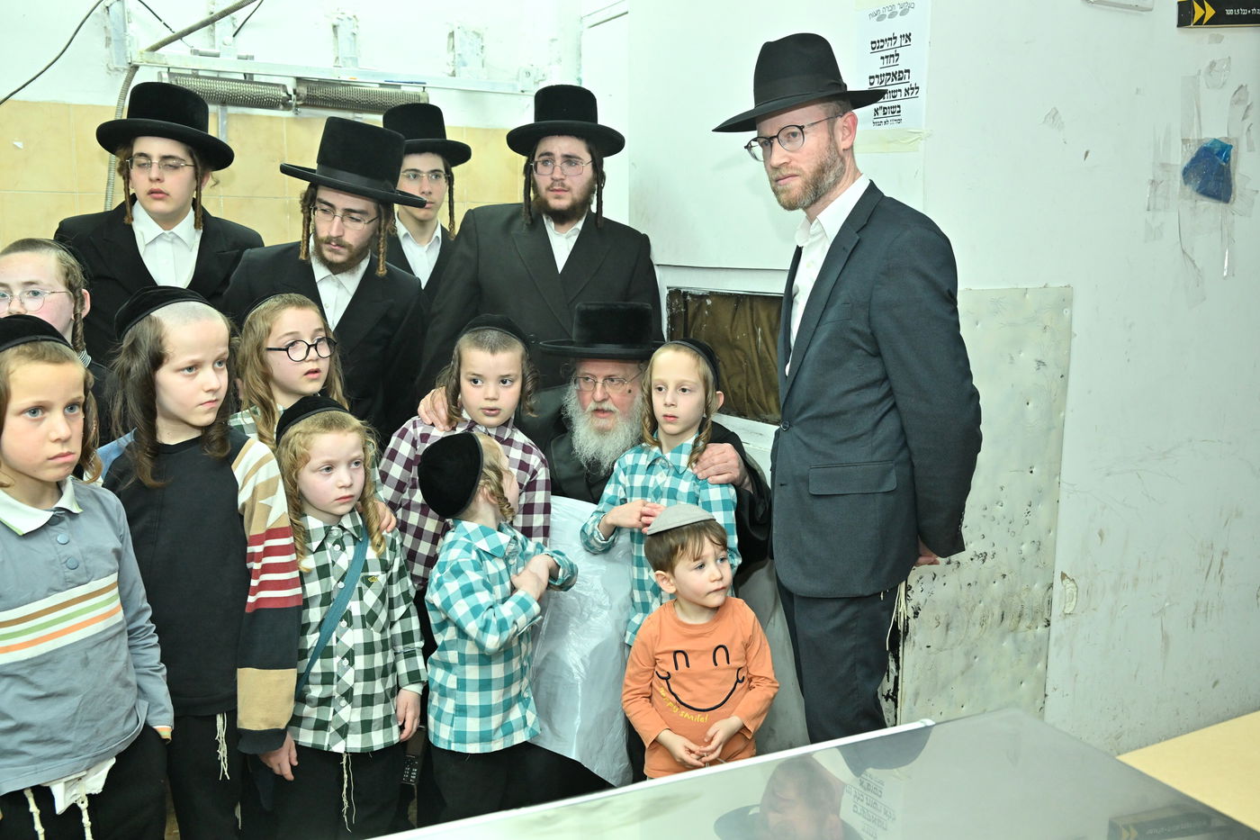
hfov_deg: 55.8
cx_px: 630
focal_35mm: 34
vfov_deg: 38.9
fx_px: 1190
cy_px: 420
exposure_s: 1/200
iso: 2000
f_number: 5.6
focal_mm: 34
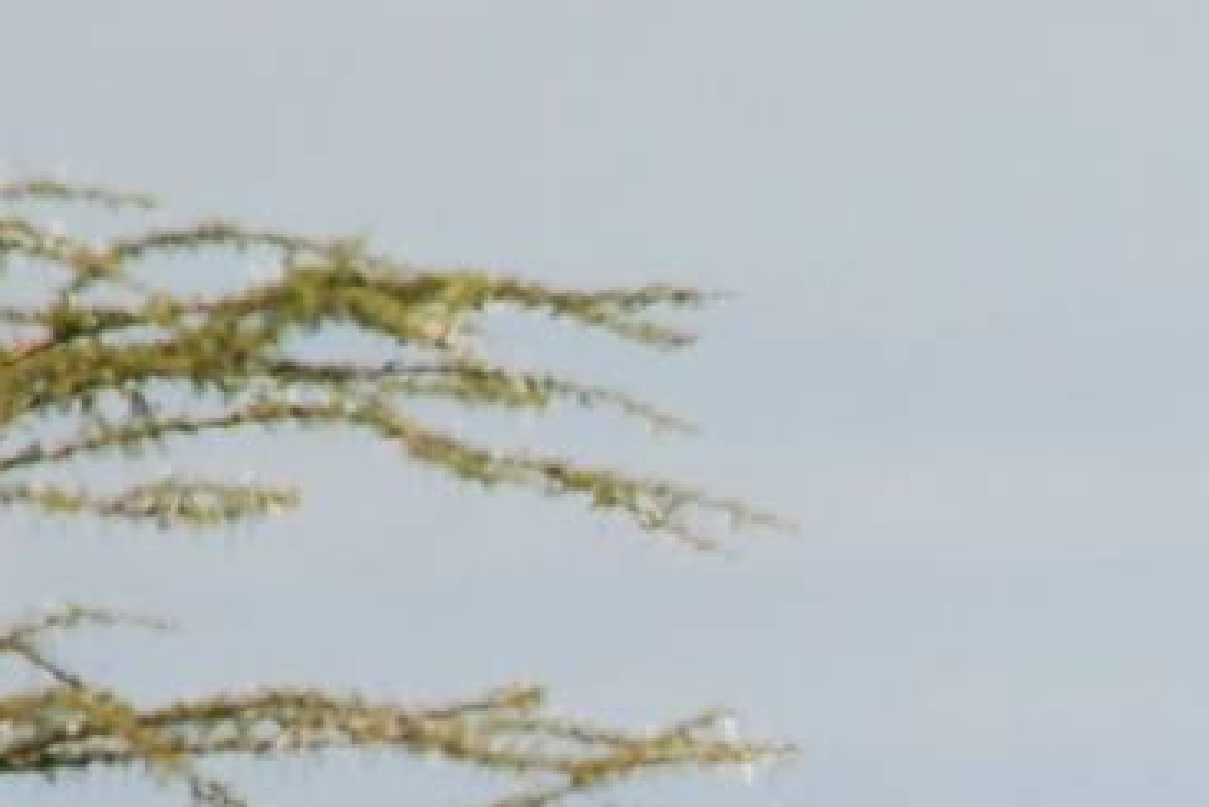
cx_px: 857
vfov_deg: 0.4
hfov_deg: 0.6
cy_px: 1682
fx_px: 109922
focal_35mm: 3272
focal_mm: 500
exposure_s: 1/640
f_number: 6.3
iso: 200
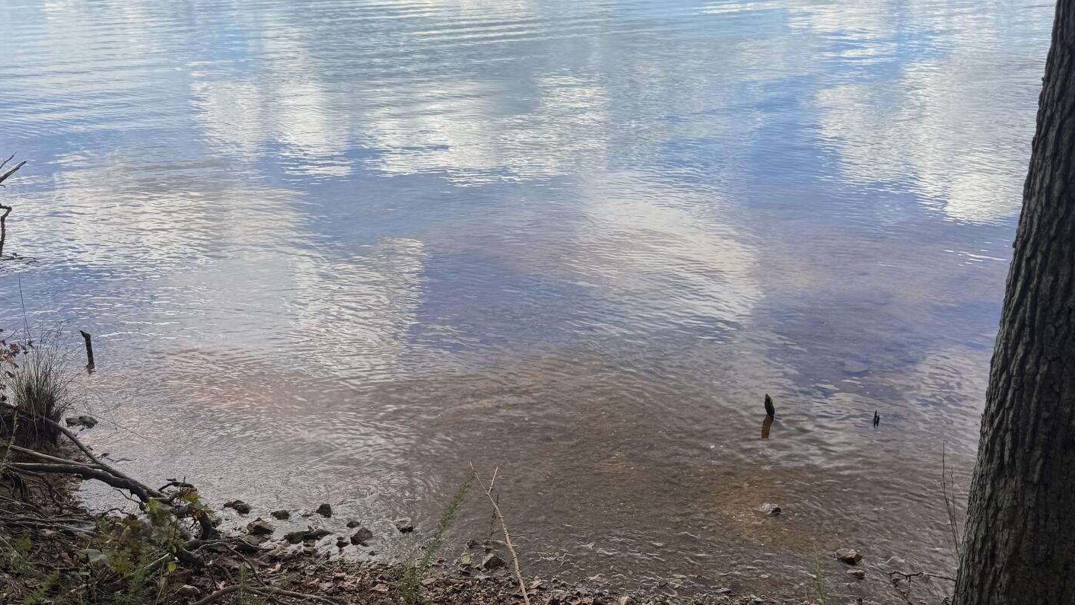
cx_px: 514
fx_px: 1055
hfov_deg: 54.0
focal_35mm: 37
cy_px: 287
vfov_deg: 32.0
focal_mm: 6.76
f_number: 1.78
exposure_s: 1/2833
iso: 80
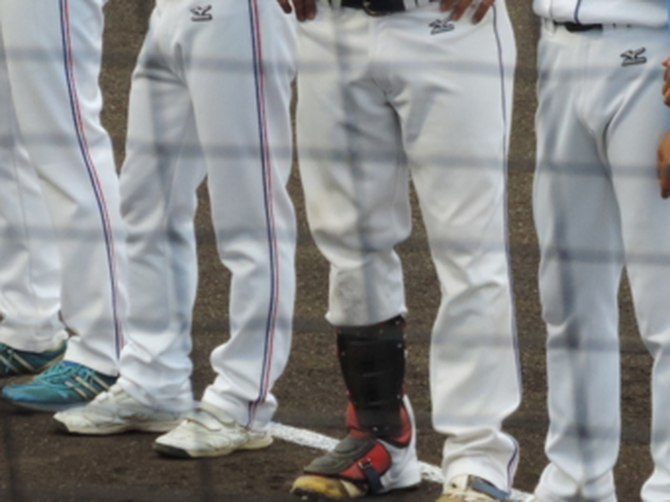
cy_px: 149
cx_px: 648
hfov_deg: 2.4
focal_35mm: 819
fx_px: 15841
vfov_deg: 1.8
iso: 400
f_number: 4.8
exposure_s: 1/80
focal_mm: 62.4
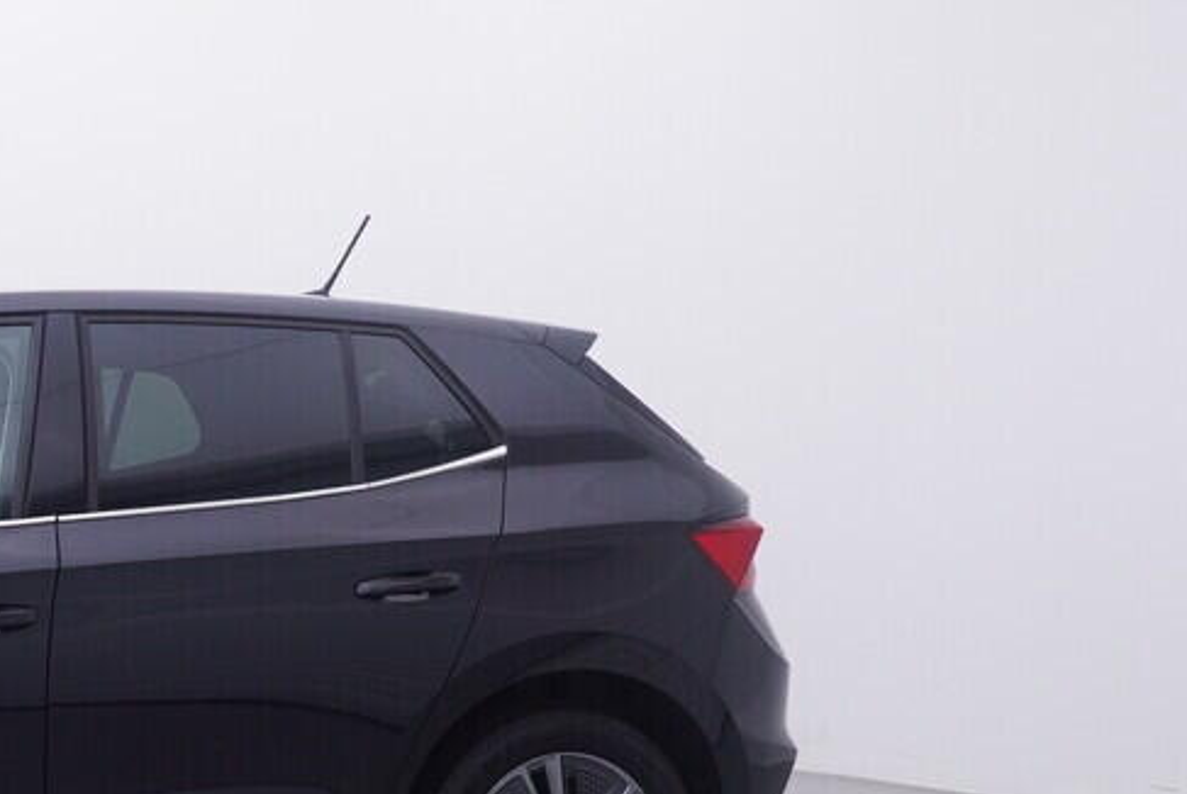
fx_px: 2195
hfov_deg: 27.5
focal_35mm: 66
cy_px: 680
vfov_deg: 20.2
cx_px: -136
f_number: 5
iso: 200
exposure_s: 1/80
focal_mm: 15
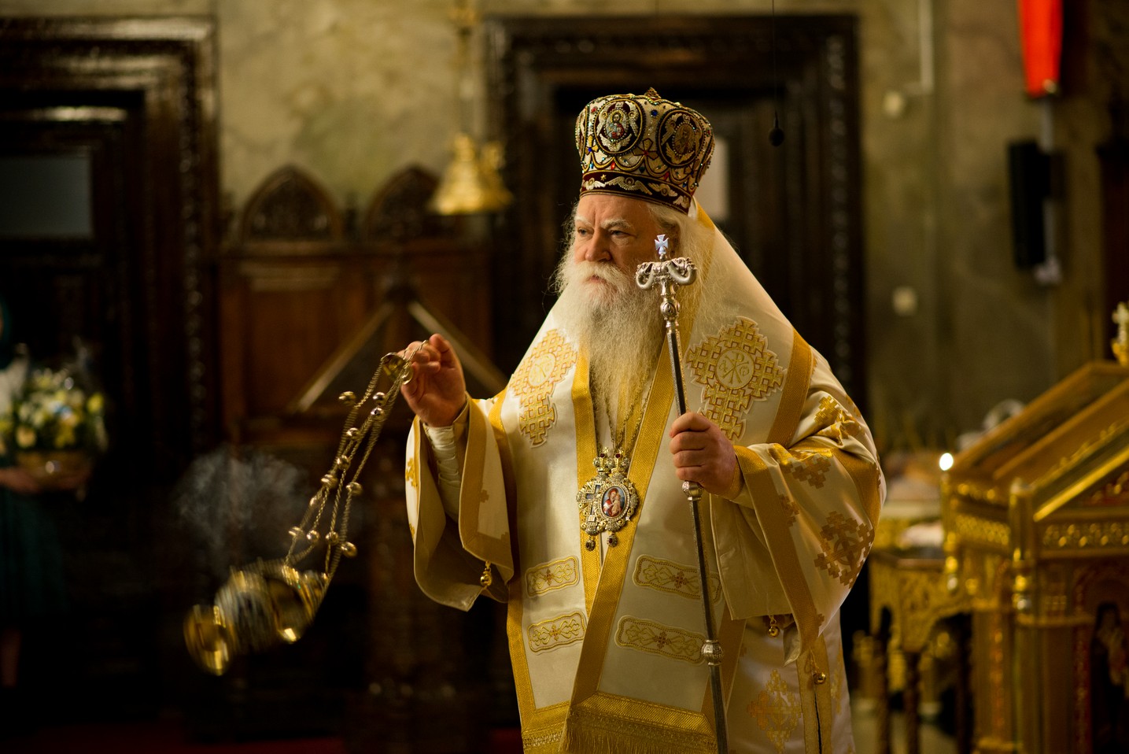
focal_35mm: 85
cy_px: 377
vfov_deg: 16.1
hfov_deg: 23.9
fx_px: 2667
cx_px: 564
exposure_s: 1/60
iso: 640
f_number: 1.8
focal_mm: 85
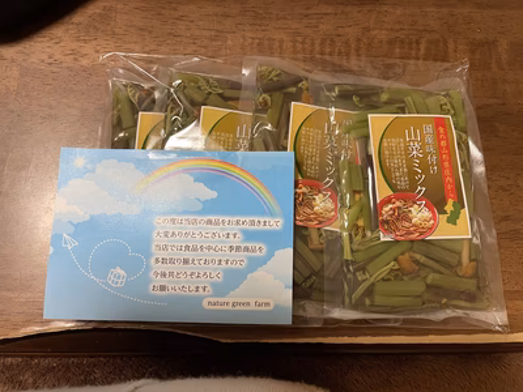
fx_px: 393
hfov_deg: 67.3
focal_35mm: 26
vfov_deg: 53.1
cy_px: 196
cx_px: 262
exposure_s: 1/60
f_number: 1.6
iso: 160
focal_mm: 4.2
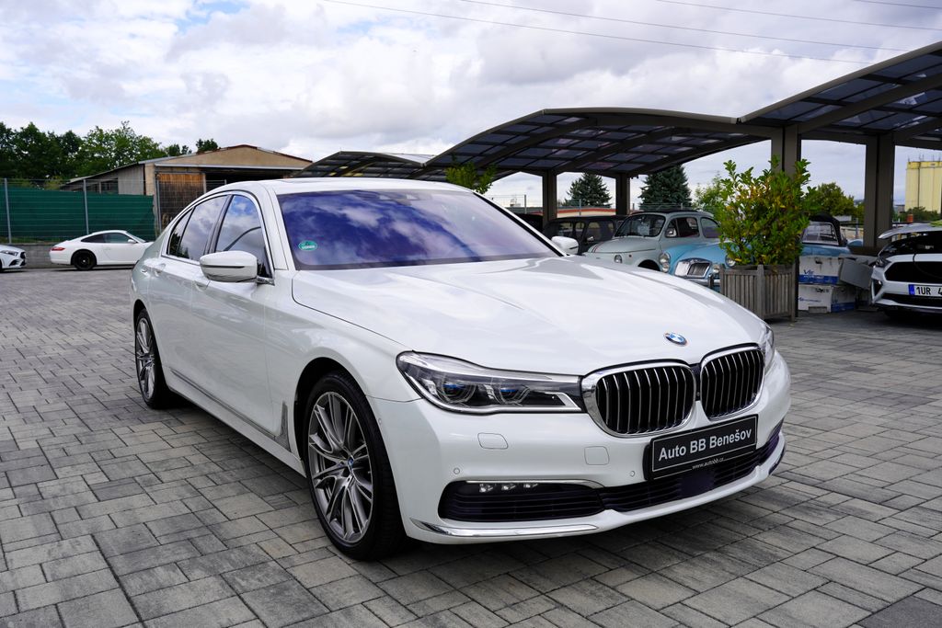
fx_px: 811
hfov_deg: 60.3
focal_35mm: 31
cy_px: 314
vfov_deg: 42.3
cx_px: 471
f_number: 9
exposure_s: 1/125
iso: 100
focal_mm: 31
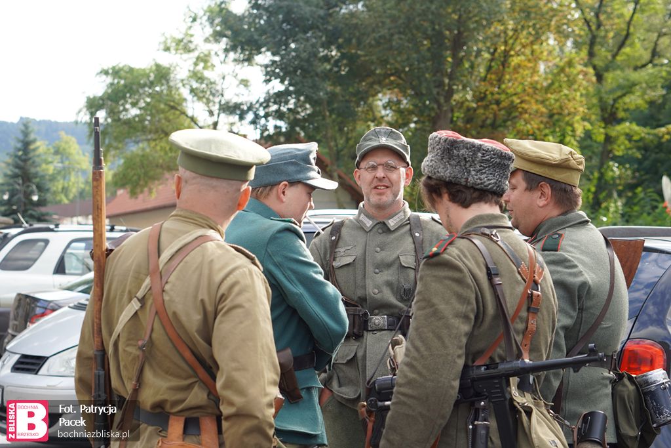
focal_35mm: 75
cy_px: 224
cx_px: 336
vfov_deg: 18.2
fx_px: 1398
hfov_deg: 27.0
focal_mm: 50
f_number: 4
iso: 100
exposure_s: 1/160
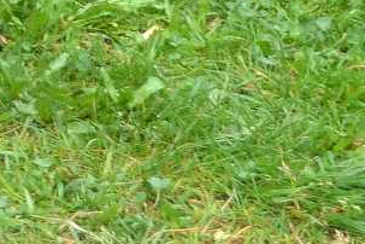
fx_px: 4015
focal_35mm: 396
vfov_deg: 3.4
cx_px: -240
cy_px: -344
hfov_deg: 5.1
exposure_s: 1/100
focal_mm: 40
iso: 400
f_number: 5.3
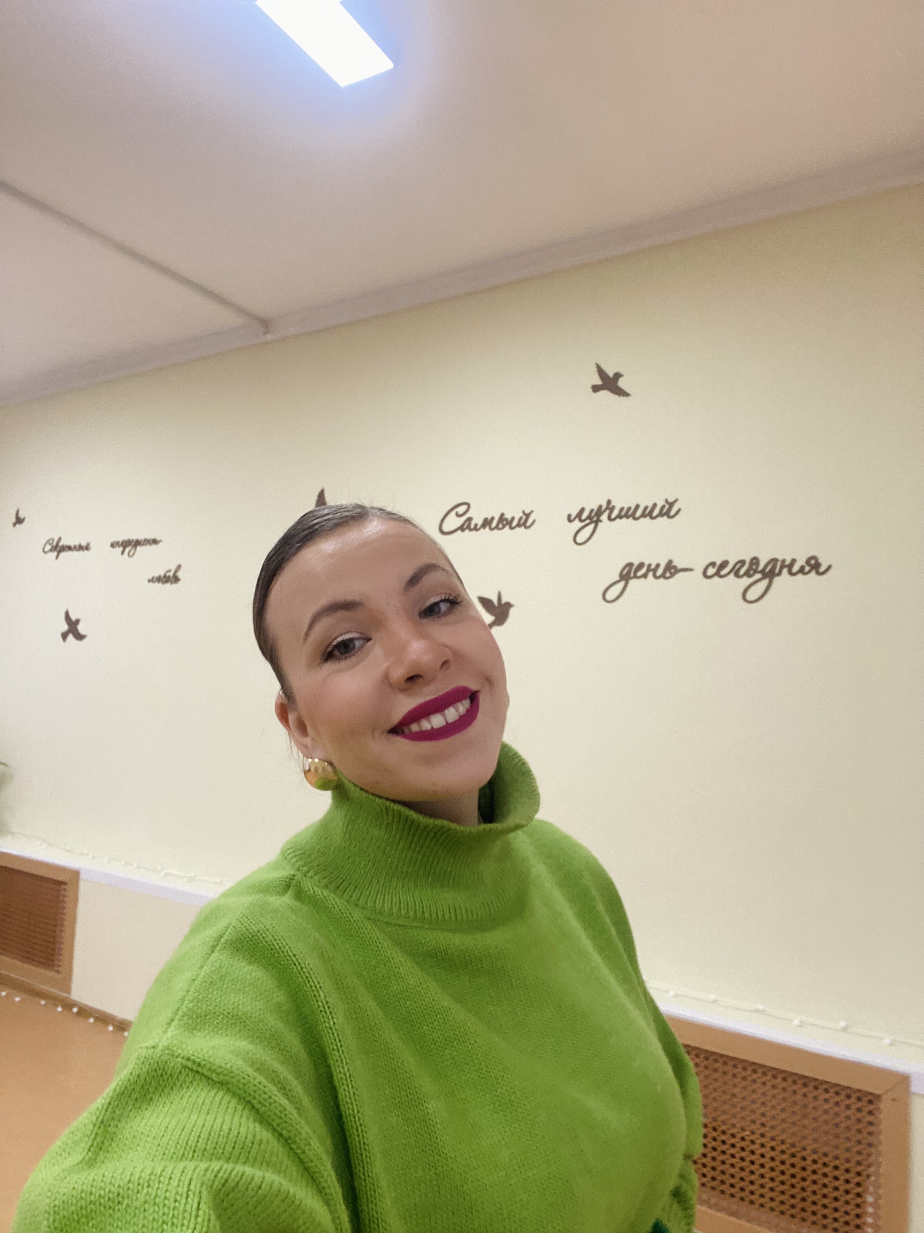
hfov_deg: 58.9
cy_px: 616
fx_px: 819
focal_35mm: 23
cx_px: 462
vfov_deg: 73.9
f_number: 2.2
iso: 200
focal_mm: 2.71
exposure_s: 1/50
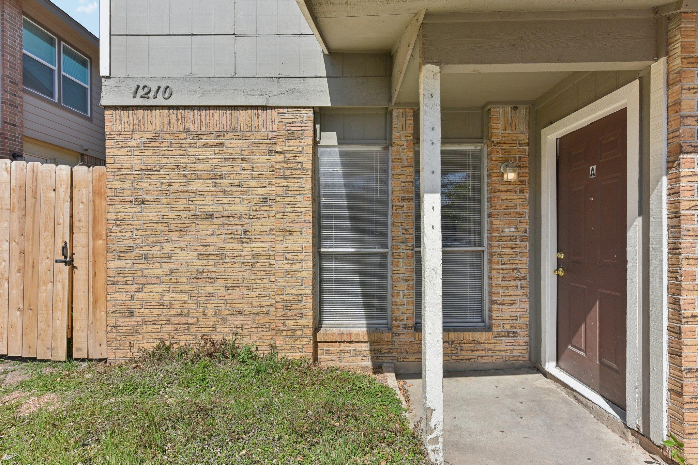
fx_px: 349
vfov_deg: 67.4
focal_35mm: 18
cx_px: 349
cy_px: 232
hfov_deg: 90.0
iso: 100
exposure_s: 1/320
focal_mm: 18
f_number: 8
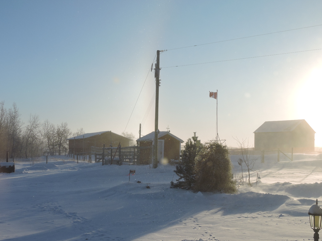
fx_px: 539
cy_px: 123
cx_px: 154
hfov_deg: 33.2
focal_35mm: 58
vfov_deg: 25.2
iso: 100
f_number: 4
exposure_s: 1/800
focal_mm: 9
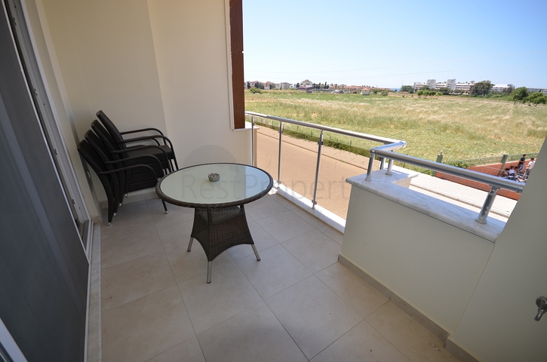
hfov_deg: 100.5
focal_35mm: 15
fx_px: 227
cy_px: 181
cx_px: 274
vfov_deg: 77.1
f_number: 5.6
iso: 100
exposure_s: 1/250
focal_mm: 10
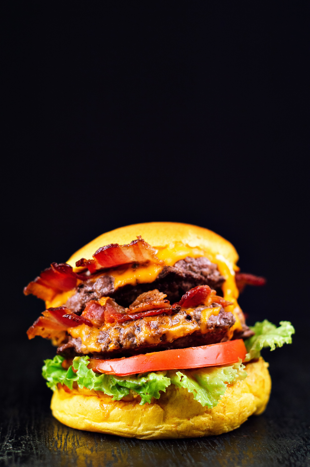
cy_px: 234
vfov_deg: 27.0
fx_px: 971
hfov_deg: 18.1
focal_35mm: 75
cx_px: 155
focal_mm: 50
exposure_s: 1/100
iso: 200
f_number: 2.8
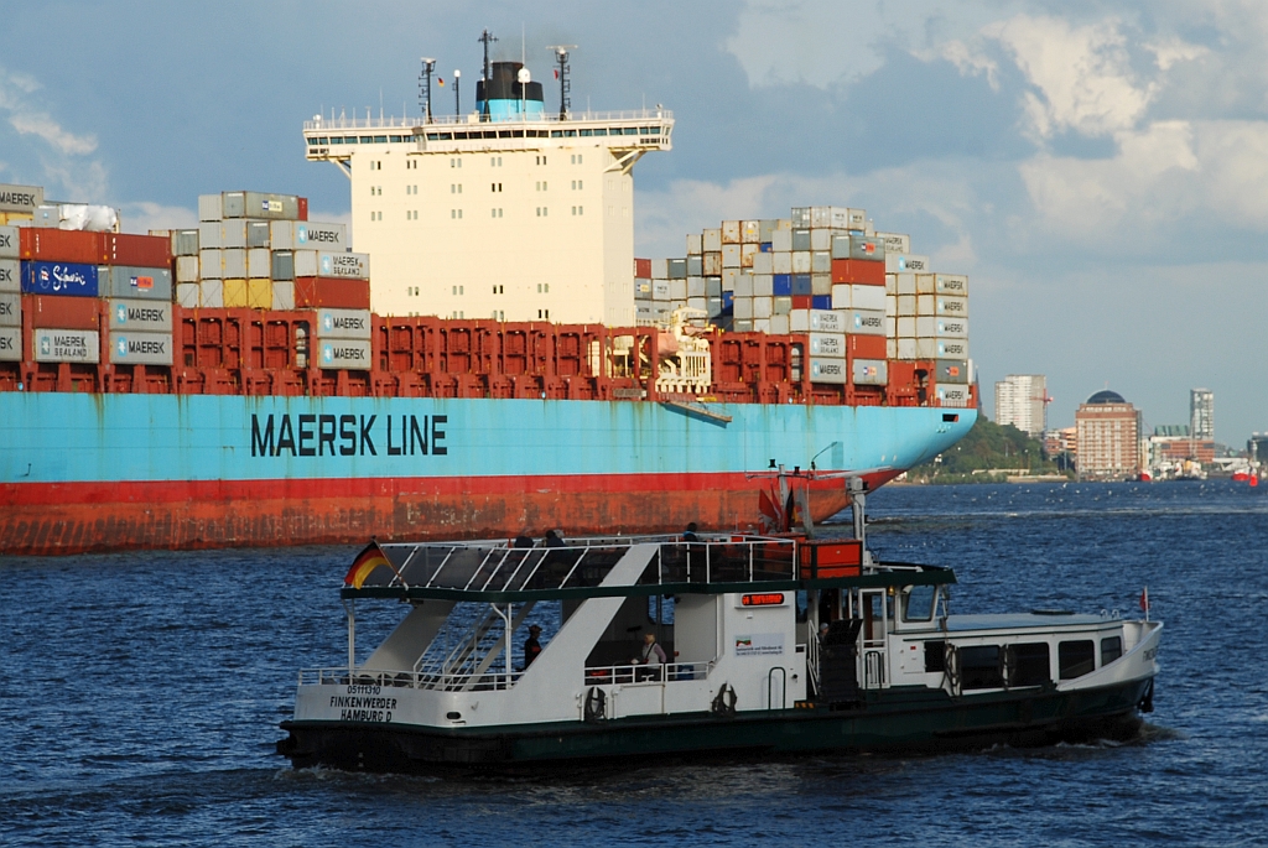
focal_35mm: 135
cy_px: 424
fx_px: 4760
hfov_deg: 15.2
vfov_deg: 10.2
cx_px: 634
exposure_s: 1/250
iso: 125
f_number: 10
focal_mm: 90
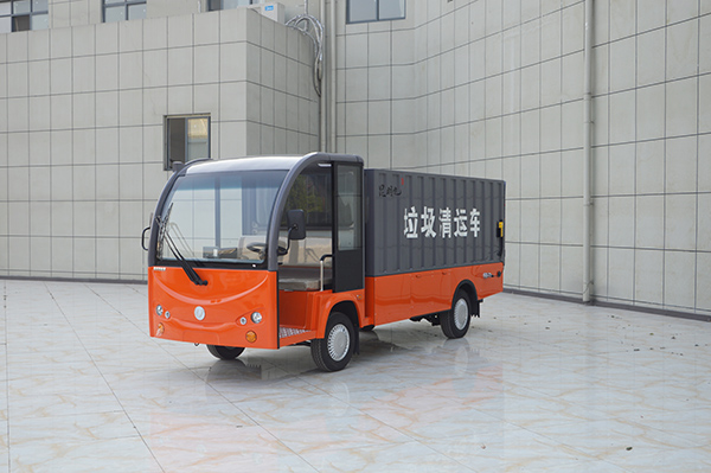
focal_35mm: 42
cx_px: 356
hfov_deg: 46.4
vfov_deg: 31.8
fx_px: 829
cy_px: 236
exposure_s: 1/125
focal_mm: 28
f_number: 5.6
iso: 110
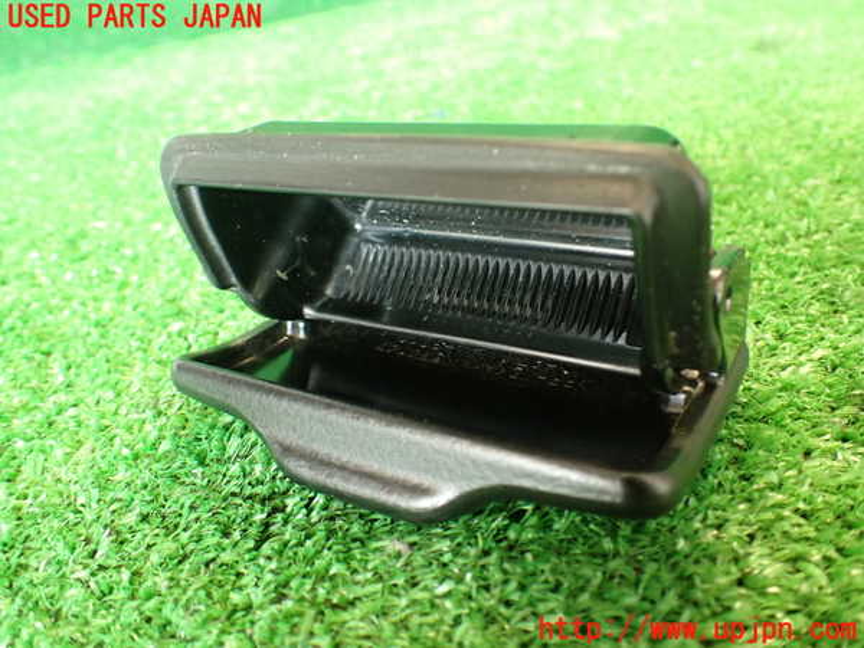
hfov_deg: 60.0
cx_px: 432
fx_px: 749
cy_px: 324
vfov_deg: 46.8
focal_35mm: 30
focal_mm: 5.4
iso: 500
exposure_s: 1/30
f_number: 2.3
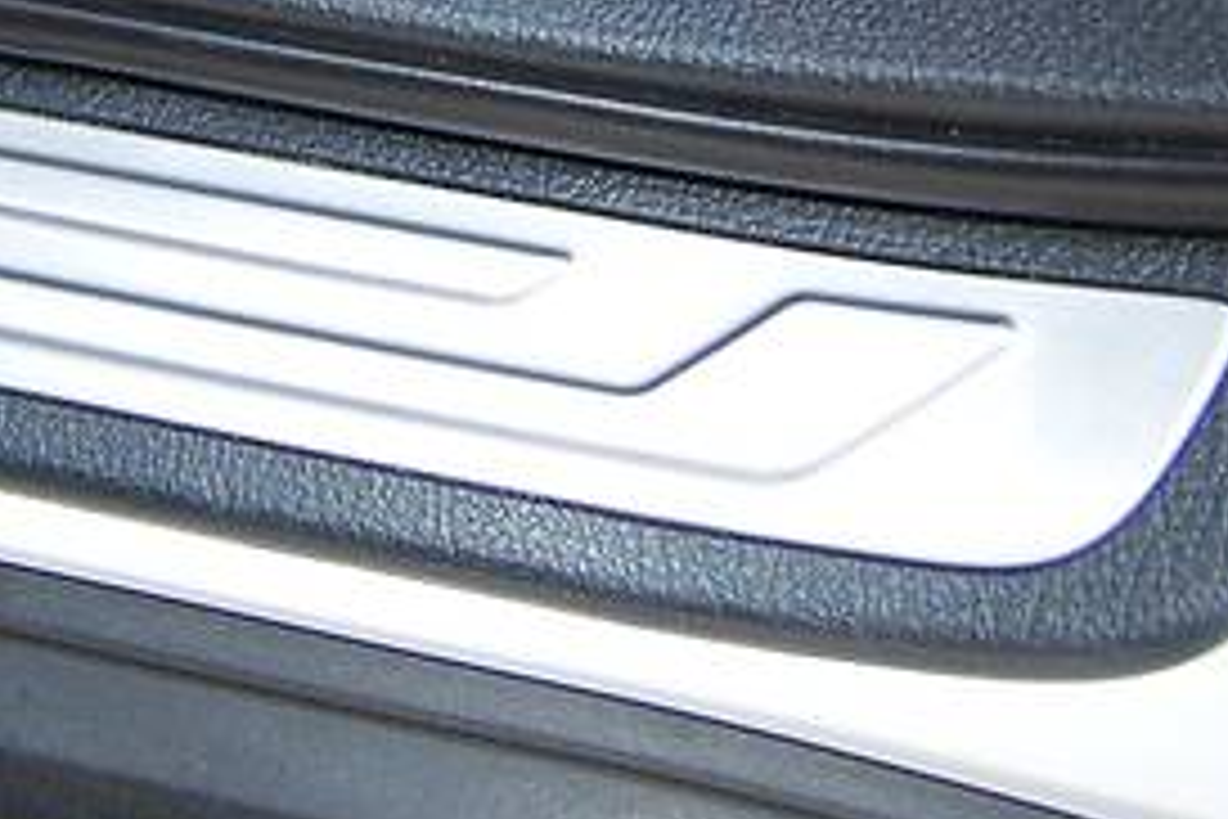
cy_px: -108
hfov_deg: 24.9
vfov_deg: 16.7
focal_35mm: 79
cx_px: 135
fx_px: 2695
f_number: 3.5
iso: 360
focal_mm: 18
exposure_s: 1/60
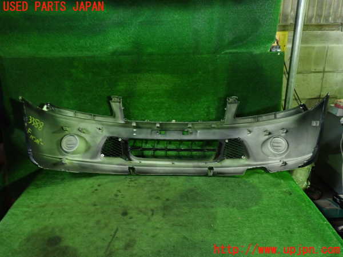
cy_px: 128
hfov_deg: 60.0
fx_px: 297
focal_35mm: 30
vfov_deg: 46.8
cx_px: 172
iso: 640
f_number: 2.3
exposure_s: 1/30
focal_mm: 5.4
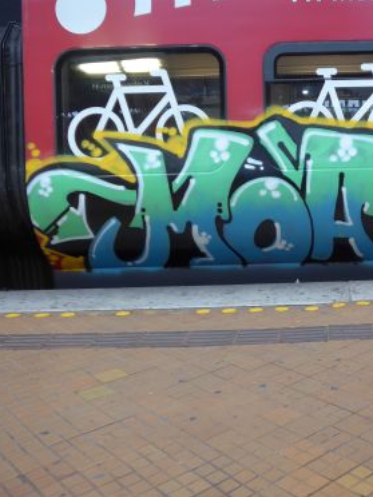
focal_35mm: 39
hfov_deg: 34.8
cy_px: 249
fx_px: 560
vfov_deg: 47.9
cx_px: 332
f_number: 2
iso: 160
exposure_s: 1/60
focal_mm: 6
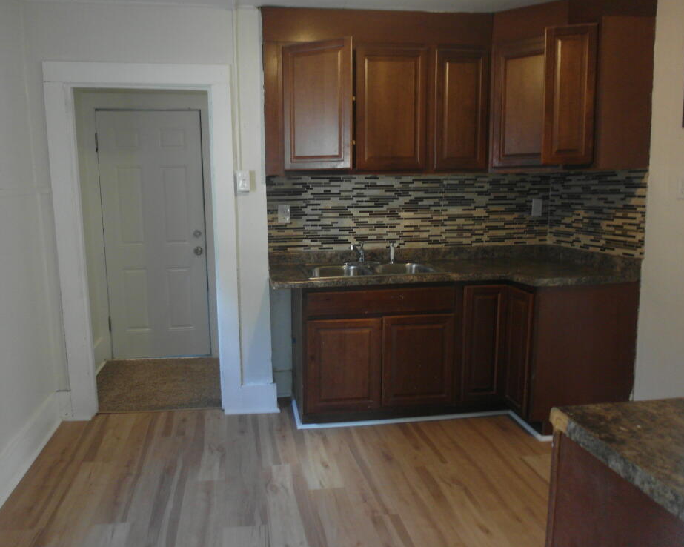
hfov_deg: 65.9
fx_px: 526
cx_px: 308
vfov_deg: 54.9
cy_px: 271
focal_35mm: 26
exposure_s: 1/15
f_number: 1.4
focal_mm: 5.2
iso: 400
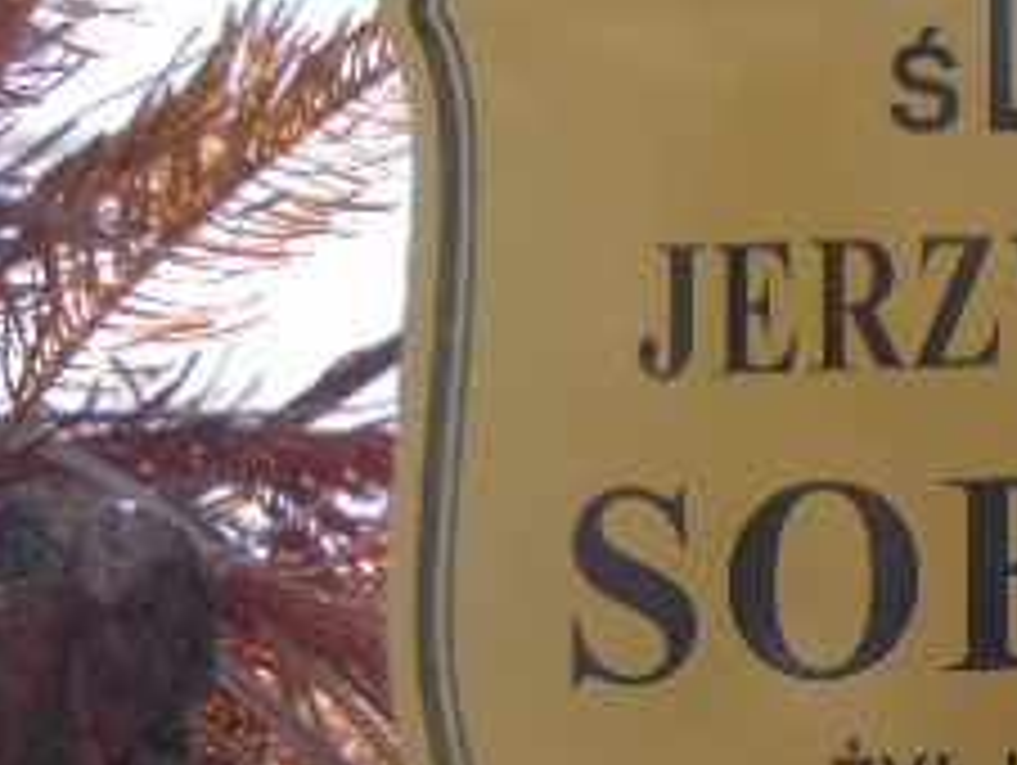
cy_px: 711
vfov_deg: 2.1
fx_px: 20793
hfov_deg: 2.8
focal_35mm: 707
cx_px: 1071
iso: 80
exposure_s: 1/400
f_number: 4.1
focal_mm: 44.9
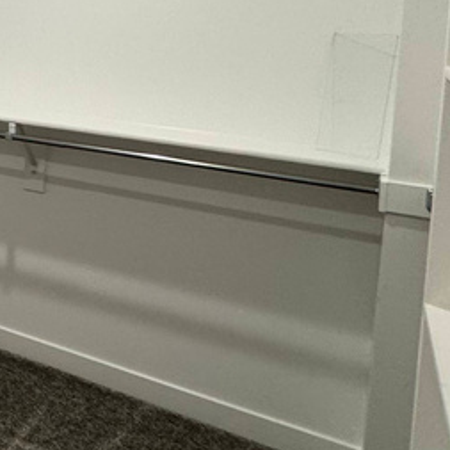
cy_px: 32
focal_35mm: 50
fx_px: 735
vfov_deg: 32.1
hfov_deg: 24.1
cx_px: -276
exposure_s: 1/60
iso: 200
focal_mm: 2.22
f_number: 2.2
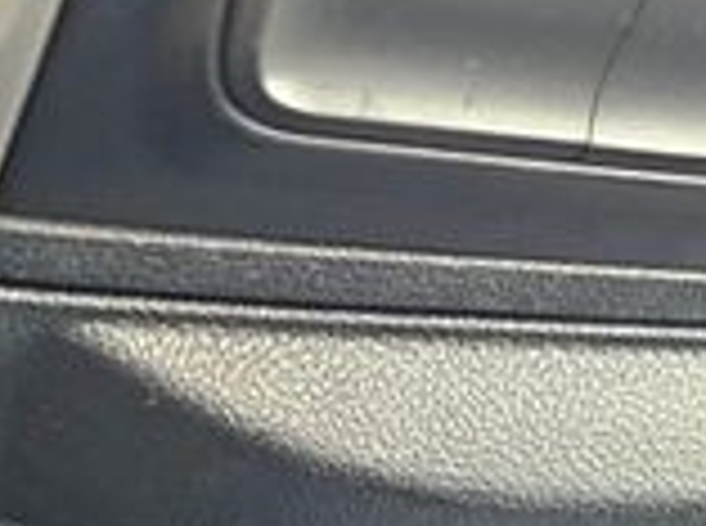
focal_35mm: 94
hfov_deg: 20.6
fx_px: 1913
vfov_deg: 15.0
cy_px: 656
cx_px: 99
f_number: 1.7
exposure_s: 1/120
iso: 800
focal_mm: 6.3
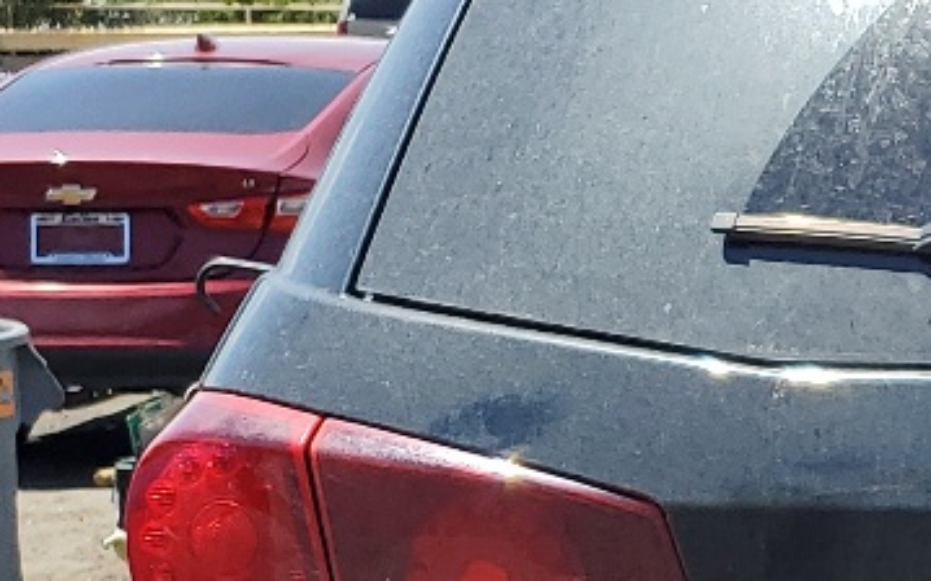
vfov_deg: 10.4
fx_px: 3119
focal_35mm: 123
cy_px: 747
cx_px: 1533
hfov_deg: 15.2
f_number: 1.5
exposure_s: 1/2000
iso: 50
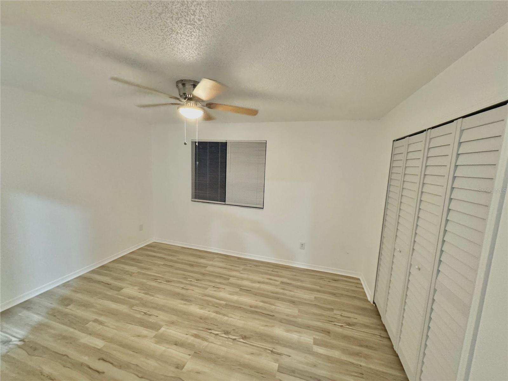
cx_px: 254
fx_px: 205
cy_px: 190
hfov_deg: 102.1
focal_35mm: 14
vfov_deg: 85.7
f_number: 2.2
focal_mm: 2.22
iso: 640
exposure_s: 1/60
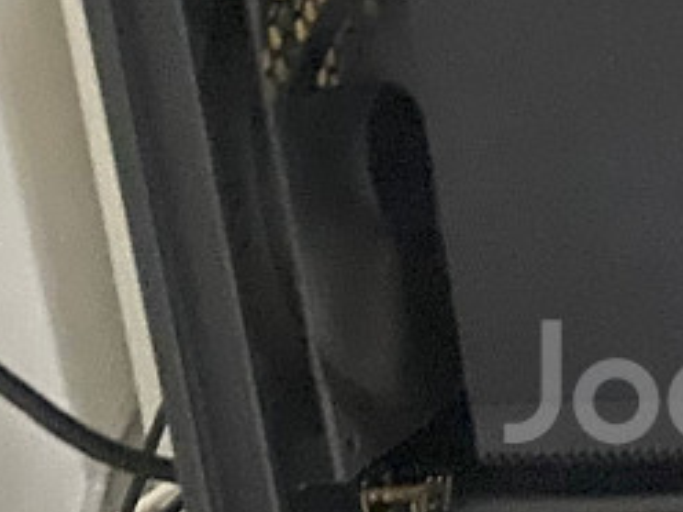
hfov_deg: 17.1
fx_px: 2072
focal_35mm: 105
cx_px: 983
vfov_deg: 14.0
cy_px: 399
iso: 1000
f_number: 1.8
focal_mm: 4.25
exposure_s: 1/24
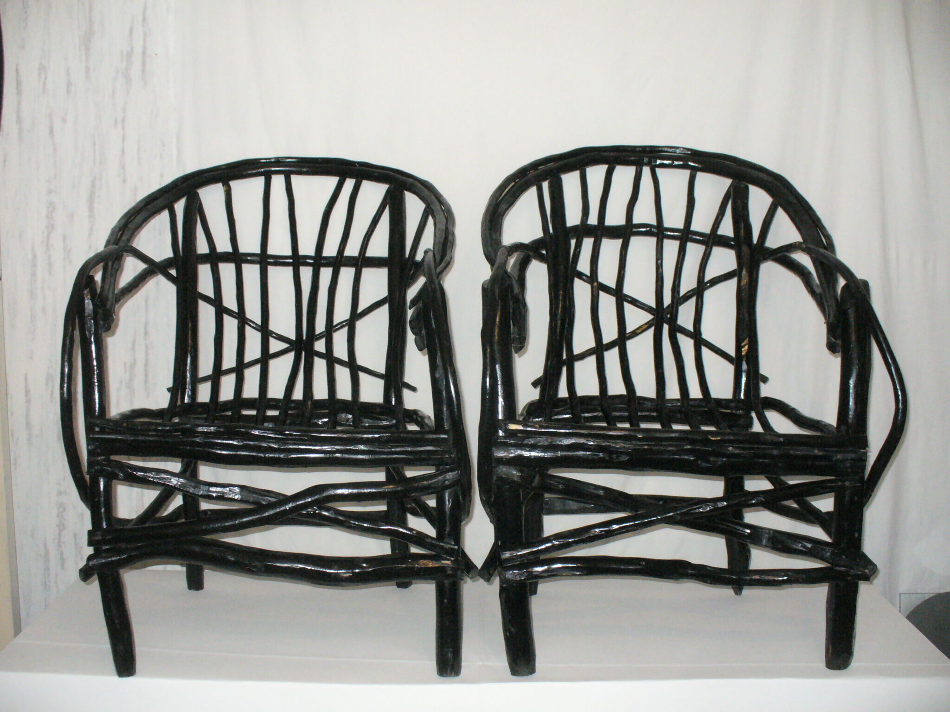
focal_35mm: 37
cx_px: 475
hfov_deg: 50.1
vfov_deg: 38.7
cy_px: 356
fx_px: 1015
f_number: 2.8
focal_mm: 6.1
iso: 400
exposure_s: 1/30
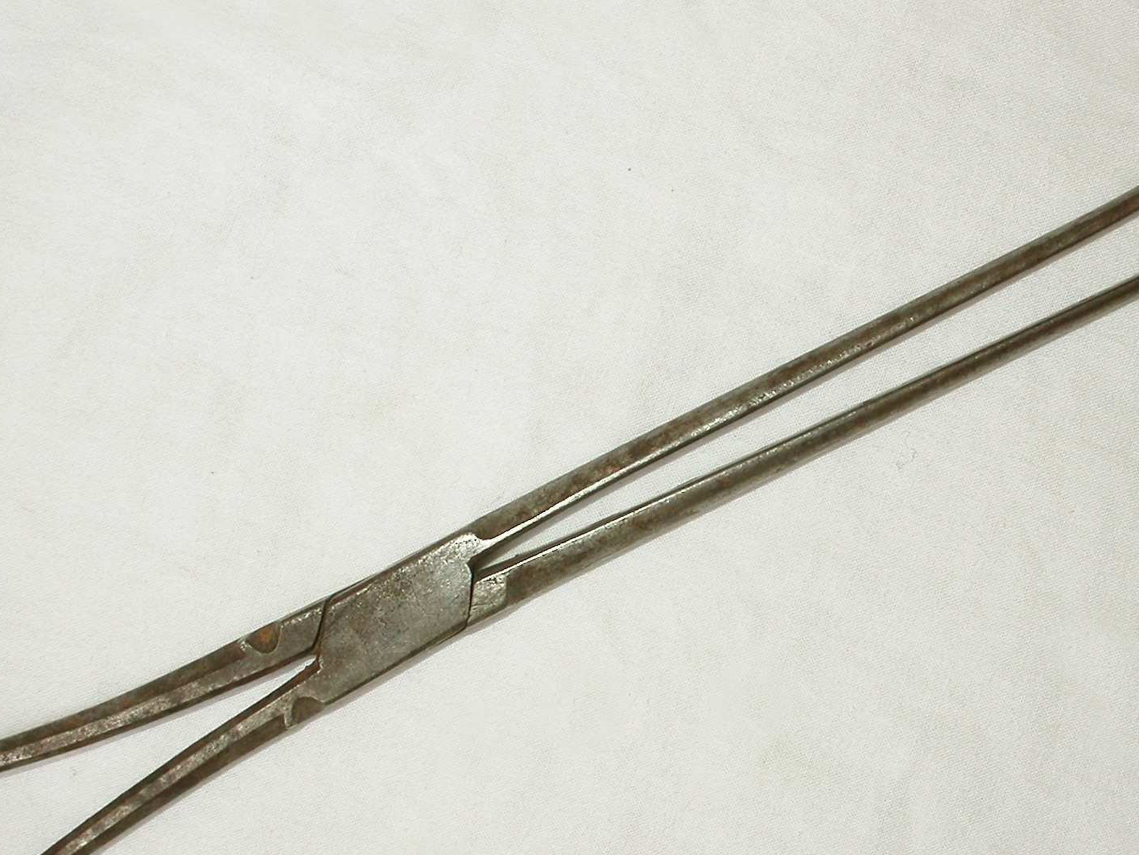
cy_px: 531
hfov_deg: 31.6
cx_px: 652
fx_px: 2008
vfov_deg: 24.0
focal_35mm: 61
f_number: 4.7
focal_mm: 7.85
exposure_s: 1/144
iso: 100
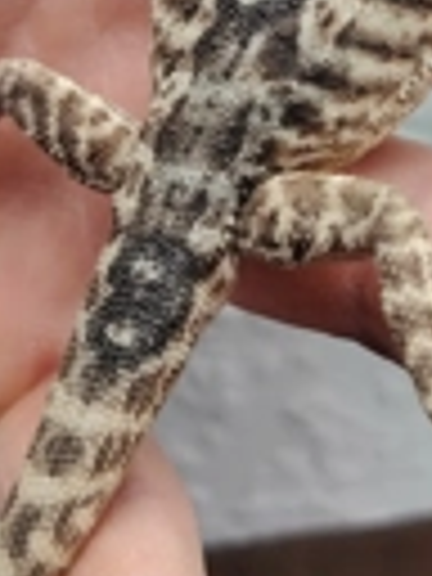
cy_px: 32
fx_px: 1248
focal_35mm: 75
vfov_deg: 25.0
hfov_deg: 19.6
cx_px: 212
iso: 203
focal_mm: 5.25
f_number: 1.75
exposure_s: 1/100
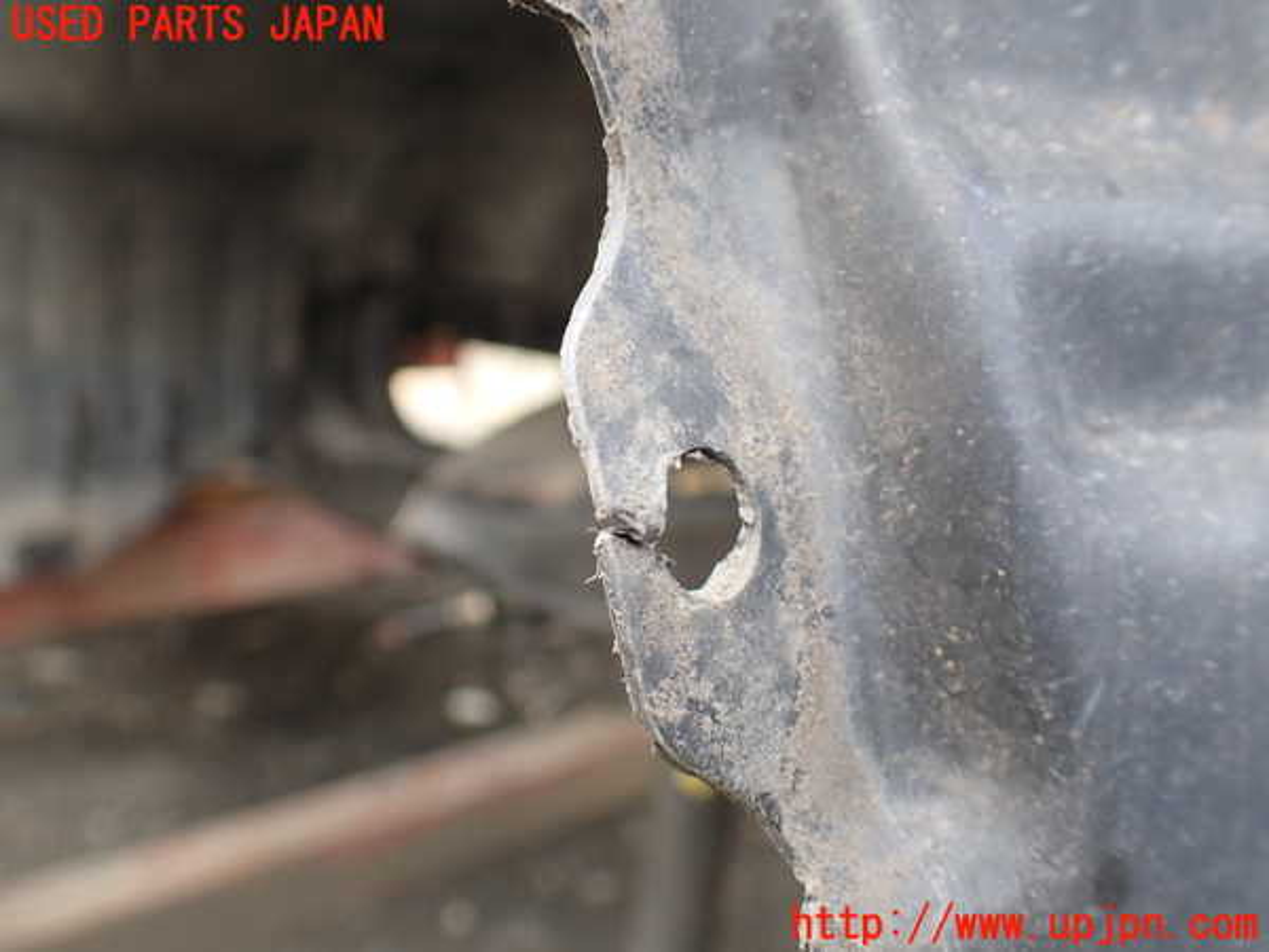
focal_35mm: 30
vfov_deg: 46.8
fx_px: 1100
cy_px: 476
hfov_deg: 60.0
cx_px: 634
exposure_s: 1/125
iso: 160
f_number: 2.3
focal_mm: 5.4
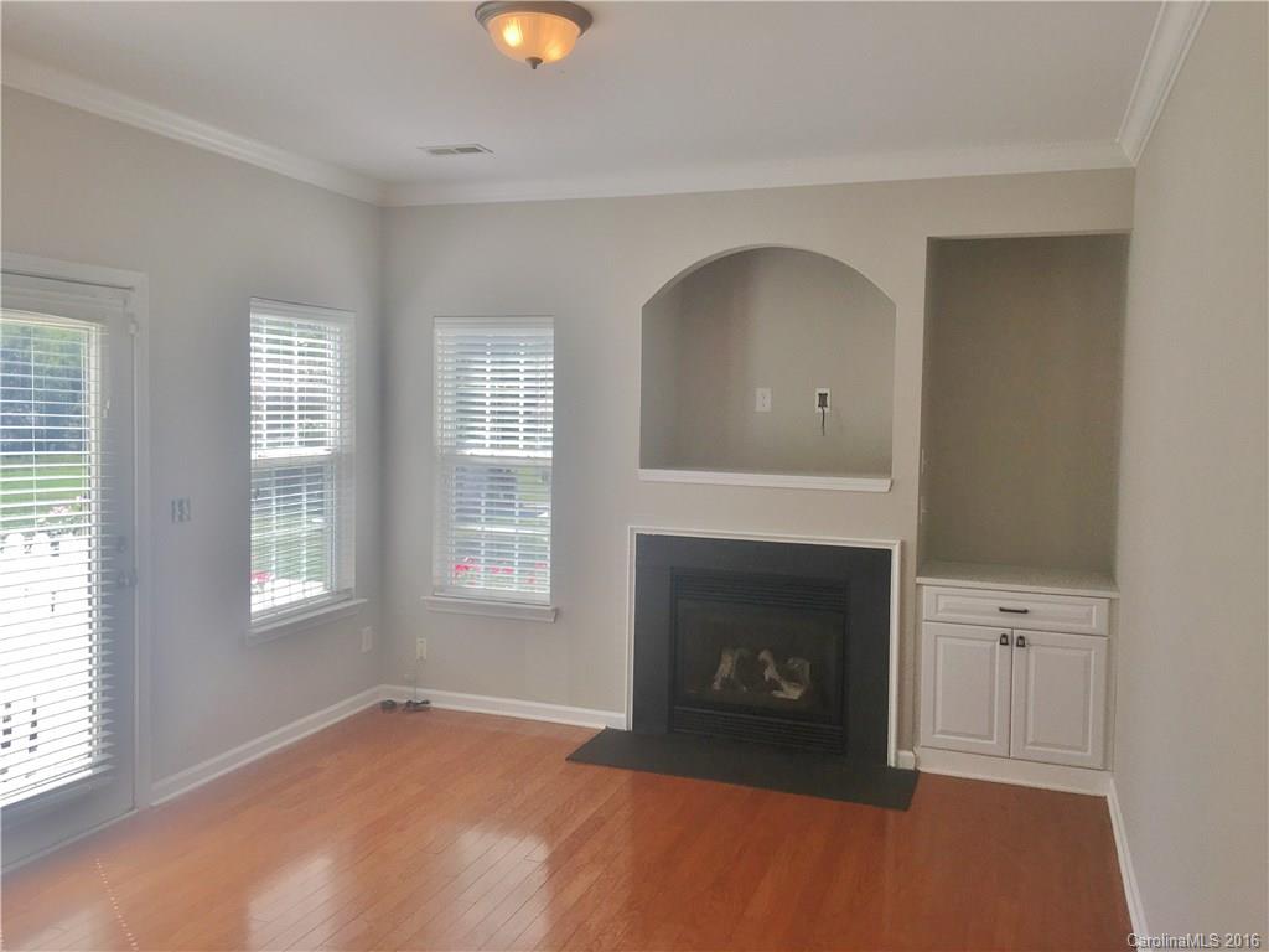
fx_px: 1063
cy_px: 476
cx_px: 634
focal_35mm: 29
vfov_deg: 48.2
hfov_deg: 61.7
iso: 25
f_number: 2.2
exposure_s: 1/291
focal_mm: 4.15
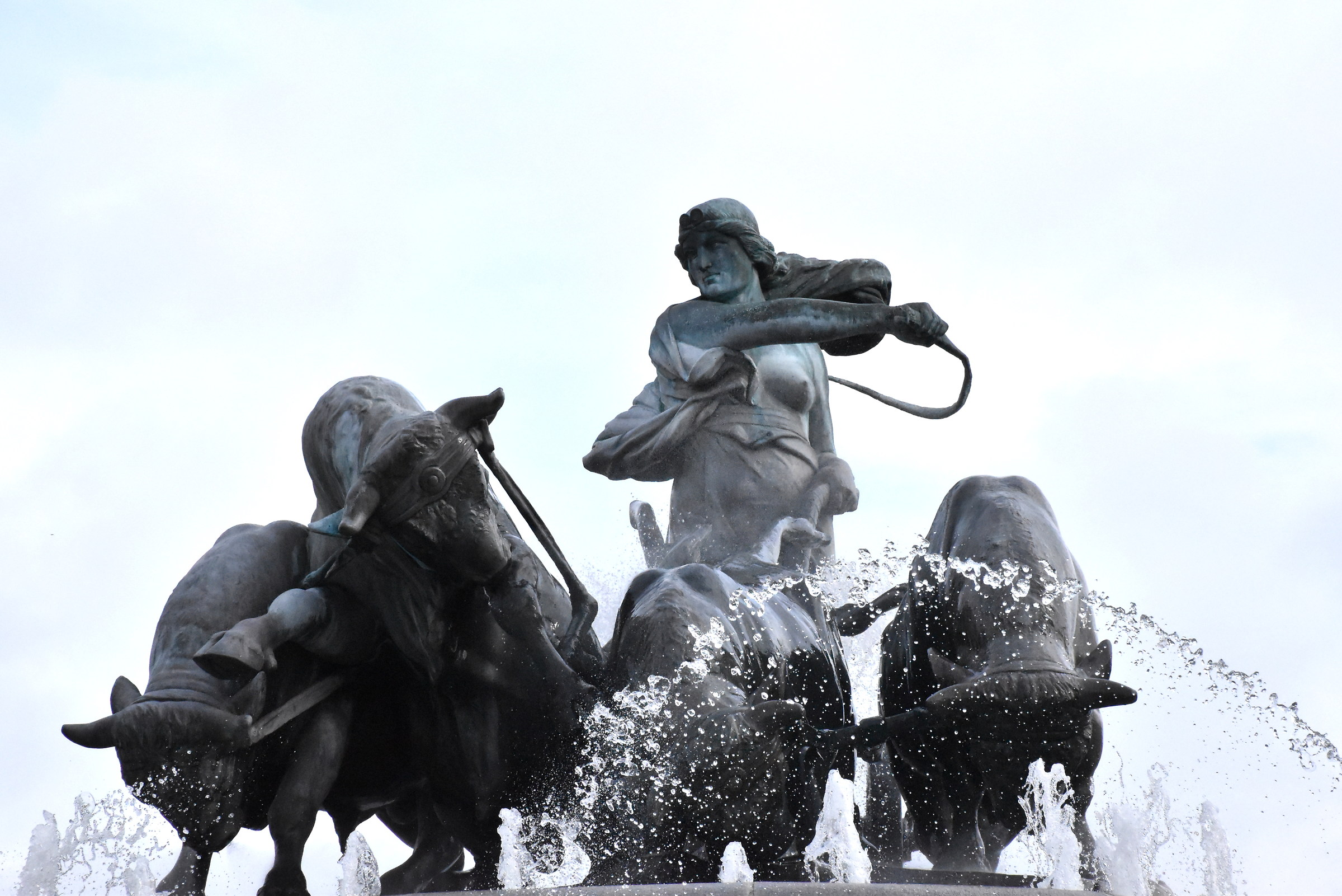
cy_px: 448
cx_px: 671
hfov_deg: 13.0
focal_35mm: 158
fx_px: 5872
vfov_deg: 8.7
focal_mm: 105
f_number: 16
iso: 6400
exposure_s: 1/4000
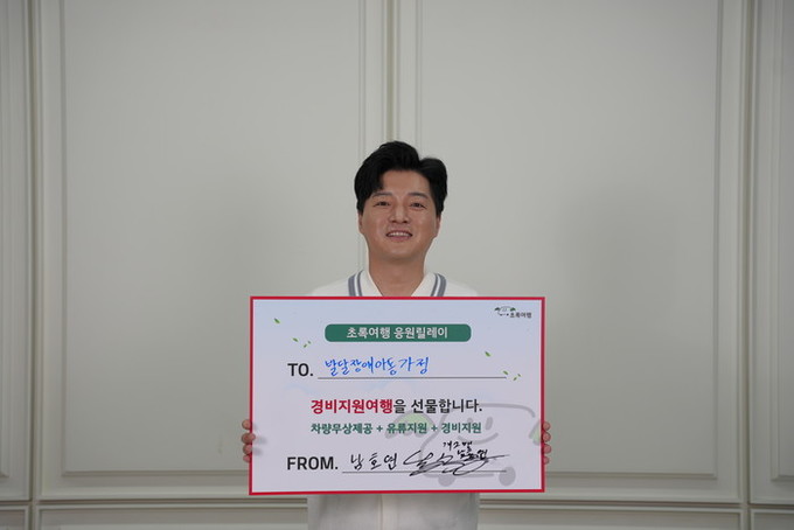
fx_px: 1225
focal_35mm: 56
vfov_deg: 24.4
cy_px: 265
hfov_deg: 35.9
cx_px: 397
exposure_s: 1/160
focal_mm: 55.5
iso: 250
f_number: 4
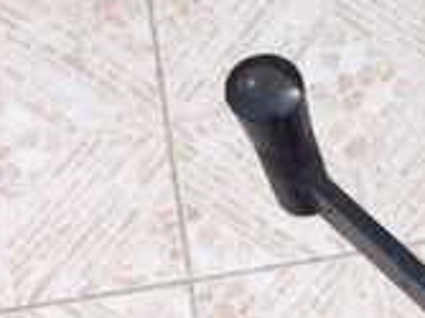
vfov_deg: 12.1
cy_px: 590
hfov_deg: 16.3
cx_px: 621
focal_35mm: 111
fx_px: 1362
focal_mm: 4.15
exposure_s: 1/1001
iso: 32
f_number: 2.2
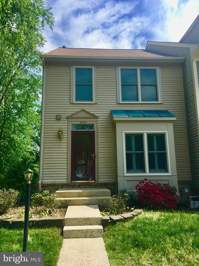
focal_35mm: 29
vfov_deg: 61.7
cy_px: 133
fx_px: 222
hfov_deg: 48.2
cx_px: 100
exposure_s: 1/1131
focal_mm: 4.15
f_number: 2.2
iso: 25
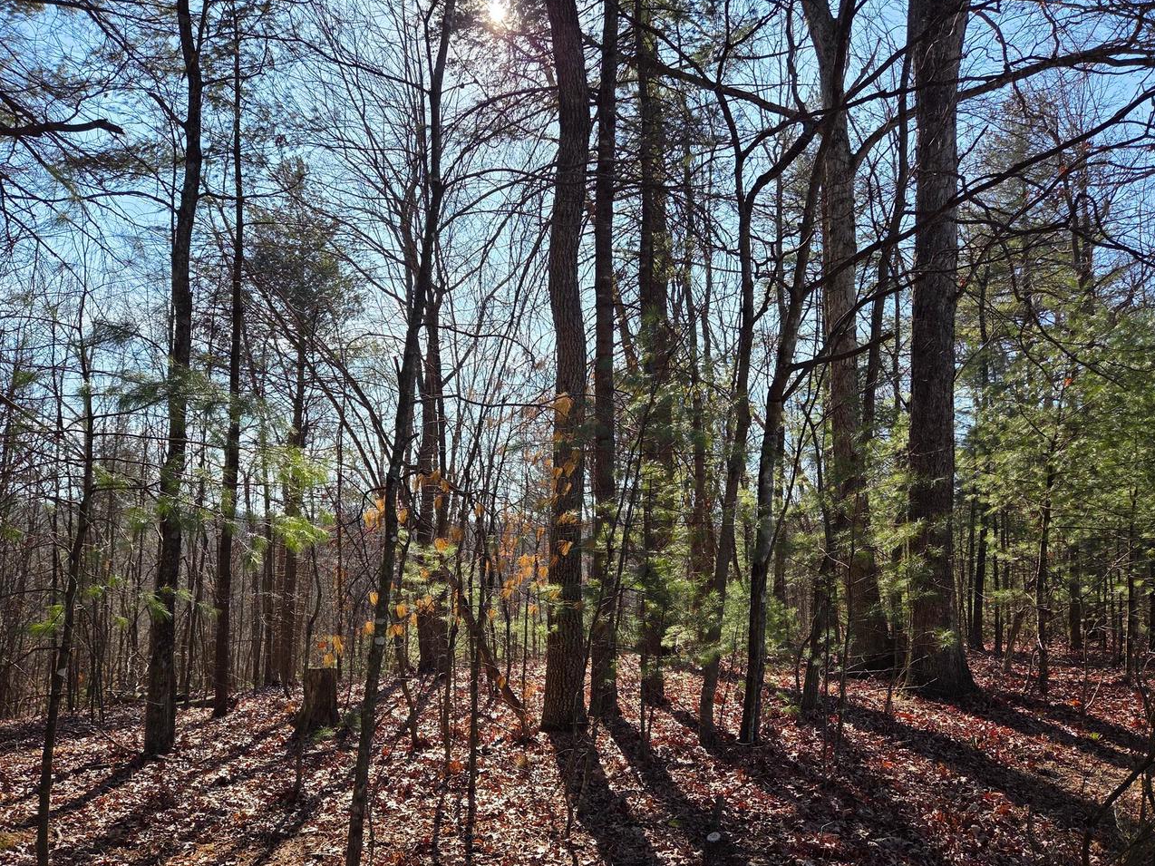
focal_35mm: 26
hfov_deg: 67.3
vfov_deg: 53.0
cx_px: 565
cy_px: 462
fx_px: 867
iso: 40
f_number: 1.8
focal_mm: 5.4
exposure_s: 1/1081
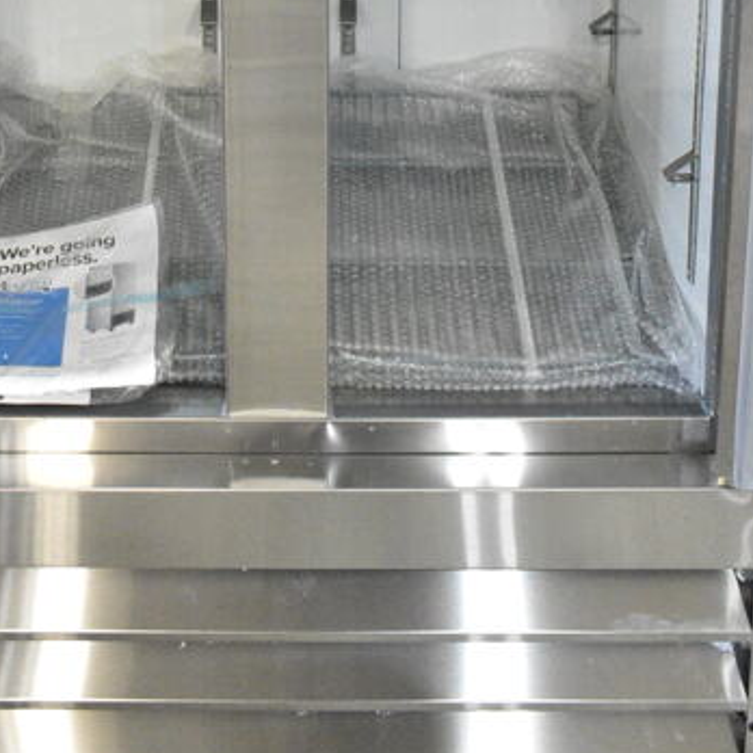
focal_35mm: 67
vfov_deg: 22.9
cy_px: -224
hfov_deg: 25.6
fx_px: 1649
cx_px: 270
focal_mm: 20
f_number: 7.1
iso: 6400
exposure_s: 1/200
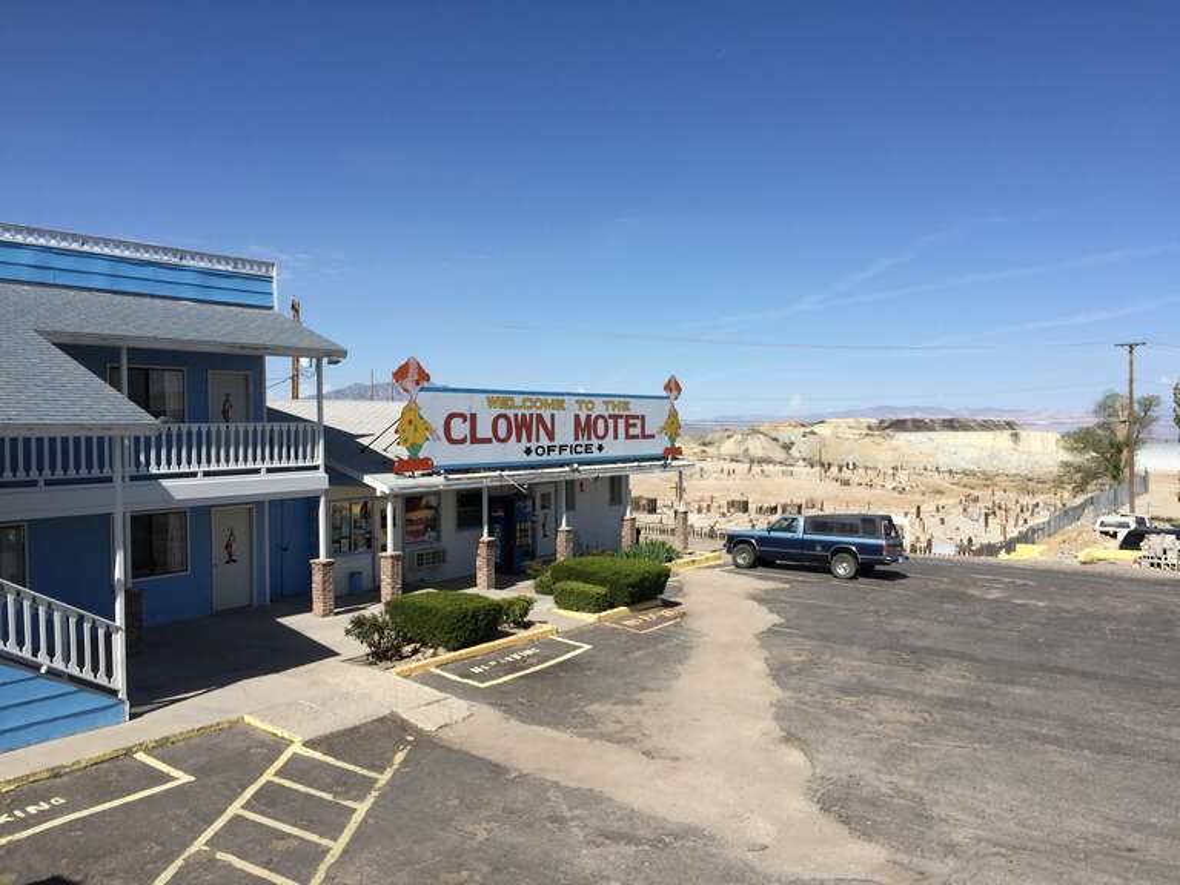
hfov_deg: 61.7
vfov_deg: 48.2
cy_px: 442
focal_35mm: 29
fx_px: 989
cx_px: 590
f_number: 2.2
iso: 32
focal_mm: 4.15
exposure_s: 1/3049
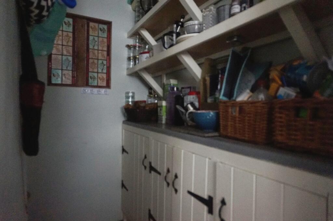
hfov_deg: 73.8
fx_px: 222
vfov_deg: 53.1
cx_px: 166
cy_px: 110
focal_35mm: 24
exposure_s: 1/60
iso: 3200
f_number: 3.5
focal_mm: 16
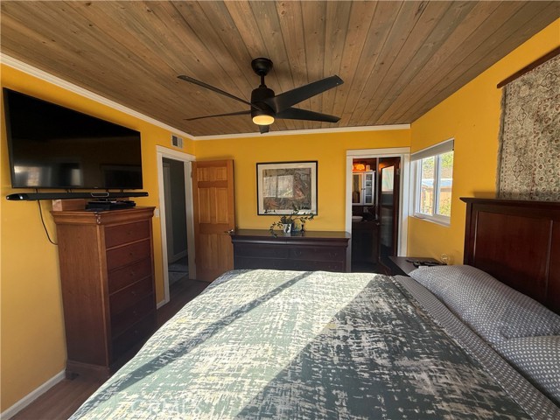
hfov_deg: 102.1
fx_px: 226
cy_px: 210
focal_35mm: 14
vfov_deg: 85.7
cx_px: 280
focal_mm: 2.22
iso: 100
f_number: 2.2
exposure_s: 1/99
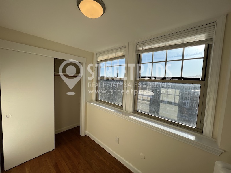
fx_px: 87
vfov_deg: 89.9
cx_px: 116
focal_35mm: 13
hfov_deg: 106.2
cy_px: 86
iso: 32
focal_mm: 1.57
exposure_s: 1/935
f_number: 1.8
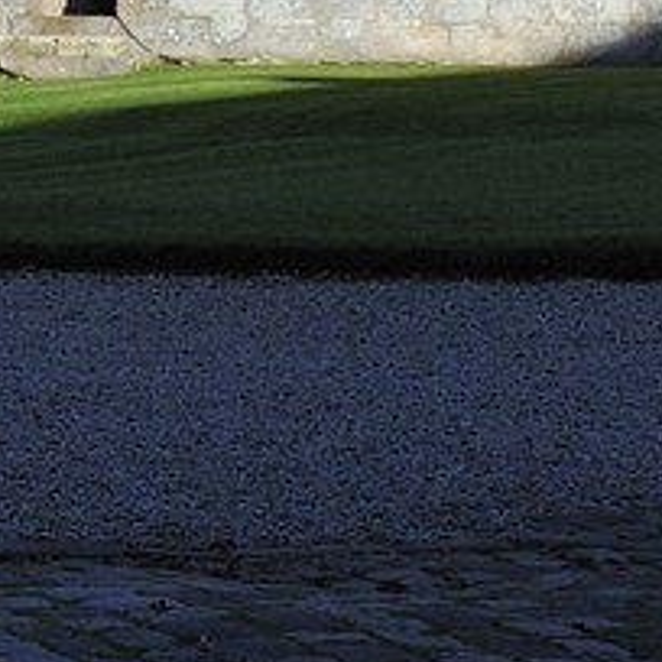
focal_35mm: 267
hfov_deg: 6.0
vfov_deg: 6.4
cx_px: -1464
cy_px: -714
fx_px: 5777
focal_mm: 40
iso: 200
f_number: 11
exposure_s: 1/200
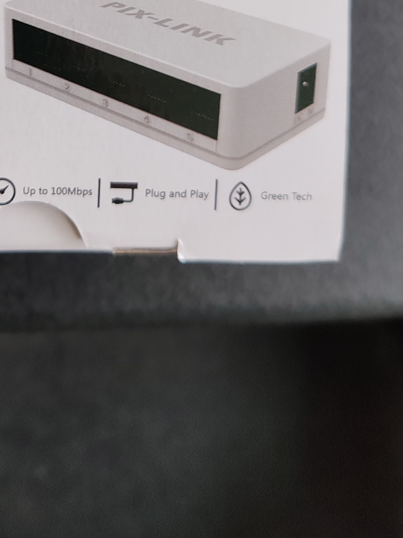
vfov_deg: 30.0
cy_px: -22
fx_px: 916
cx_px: 46
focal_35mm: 59
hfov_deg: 24.2
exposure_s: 1/100
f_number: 1.9
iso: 160
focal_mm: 6.12
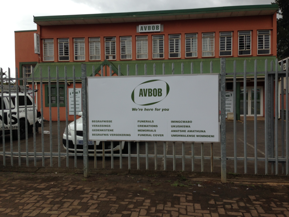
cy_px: 108
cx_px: 144
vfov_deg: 42.9
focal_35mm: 33
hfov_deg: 55.4
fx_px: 276
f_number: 2.4
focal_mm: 4.12
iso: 50
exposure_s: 1/1106
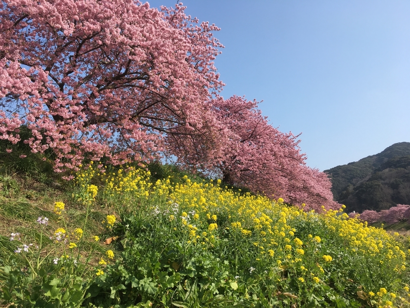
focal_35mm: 29
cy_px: 154
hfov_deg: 61.7
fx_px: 343
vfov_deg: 48.2
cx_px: 205
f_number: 2.2
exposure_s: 1/1508
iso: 25
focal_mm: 4.15
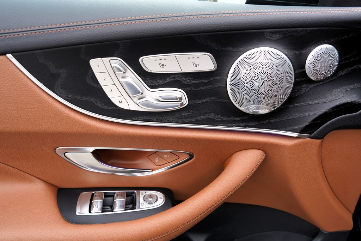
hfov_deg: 73.7
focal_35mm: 24
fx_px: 241
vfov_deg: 53.1
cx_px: 180
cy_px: 120
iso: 100
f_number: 5
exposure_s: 1/100
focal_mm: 24
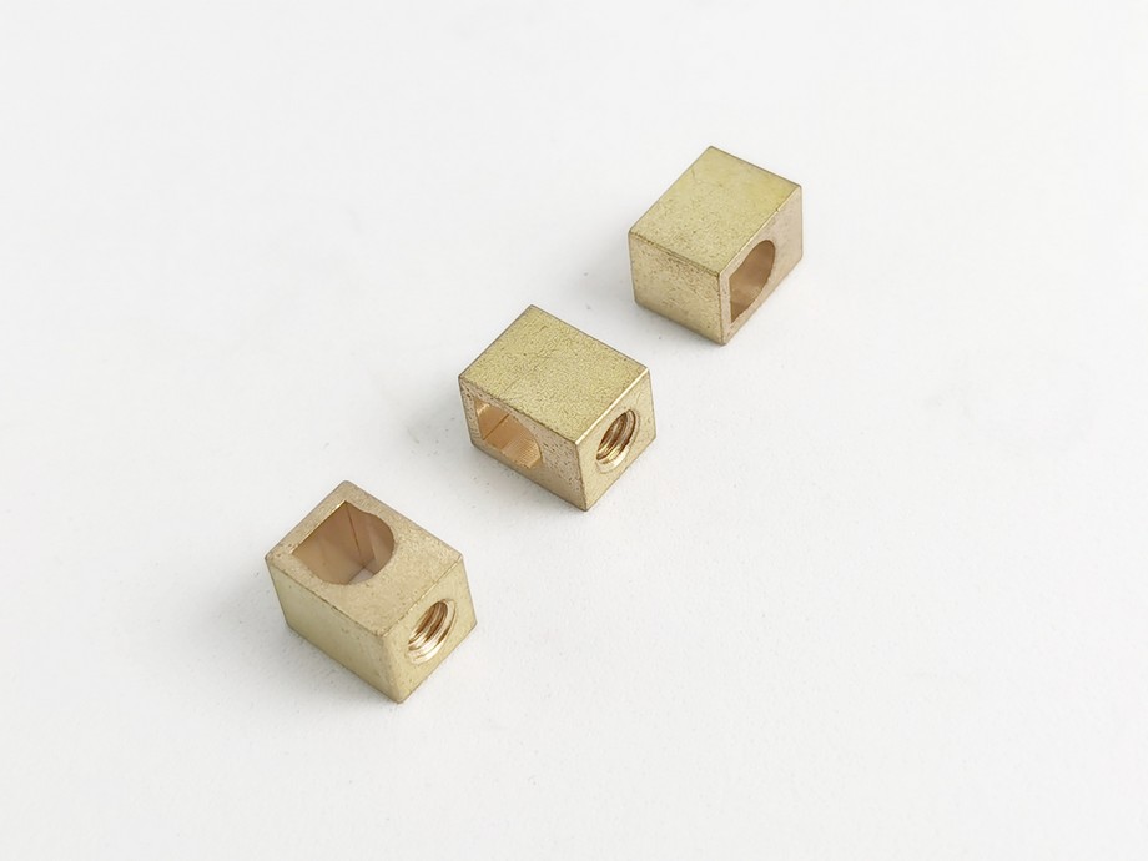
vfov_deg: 34.3
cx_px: 574
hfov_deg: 44.8
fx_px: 1393
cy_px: 430
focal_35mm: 42
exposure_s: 1/891
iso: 50
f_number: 1.8
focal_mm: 5.58
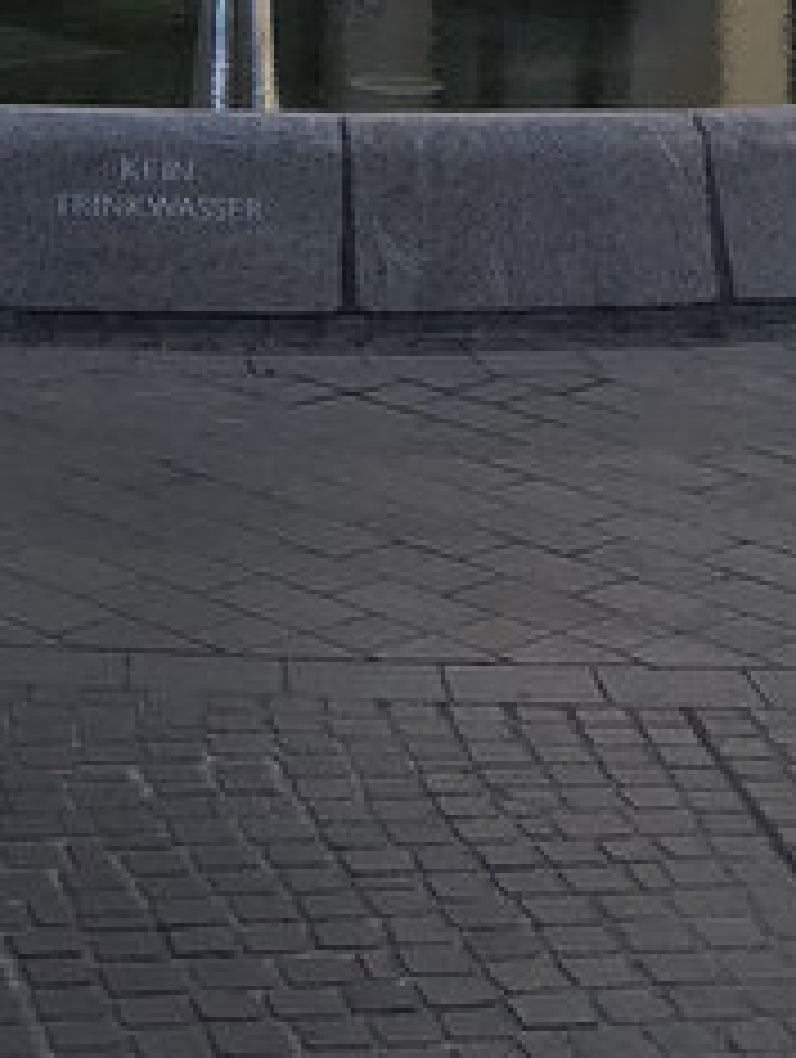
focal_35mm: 111
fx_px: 3394
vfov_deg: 14.7
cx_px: 234
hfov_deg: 13.3
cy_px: -1017
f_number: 1.8
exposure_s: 1/1171
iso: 20
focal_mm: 3.99
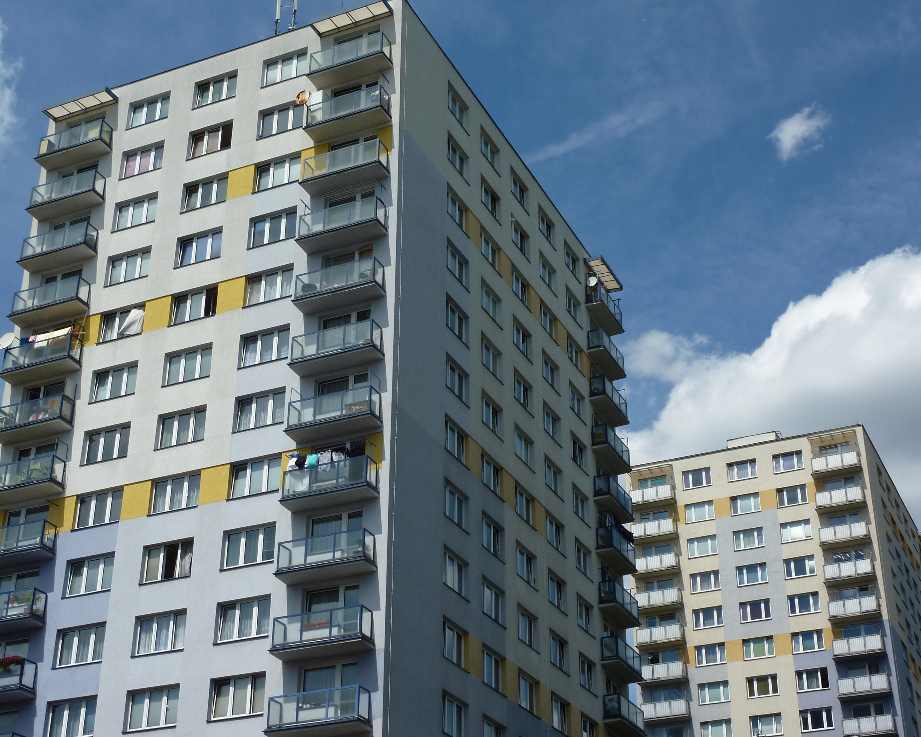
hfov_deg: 34.1
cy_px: 368
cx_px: 478
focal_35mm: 55
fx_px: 1499
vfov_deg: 27.6
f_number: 5.6
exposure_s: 1/640
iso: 80
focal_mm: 8.5
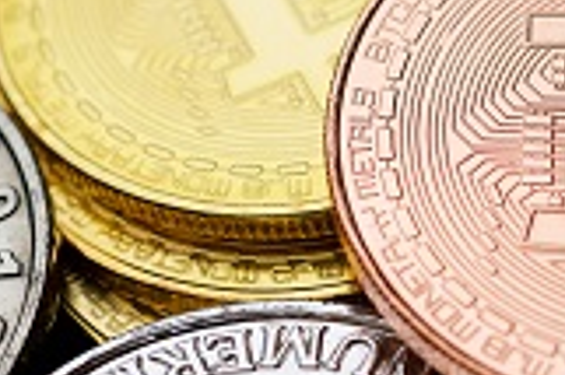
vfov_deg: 7.4
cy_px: 226
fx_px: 2916
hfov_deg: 11.0
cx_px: 495
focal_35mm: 186
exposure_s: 1/160
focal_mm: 60
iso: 100
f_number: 8
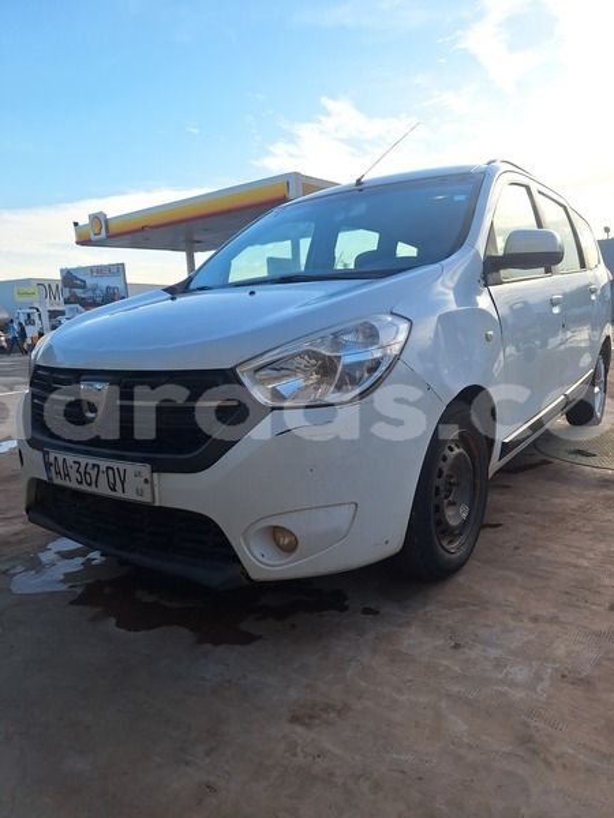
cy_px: 409
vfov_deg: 73.9
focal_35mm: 23
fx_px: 544
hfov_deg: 58.9
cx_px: 307
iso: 40
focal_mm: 5.54
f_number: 1.8
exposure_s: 1/750
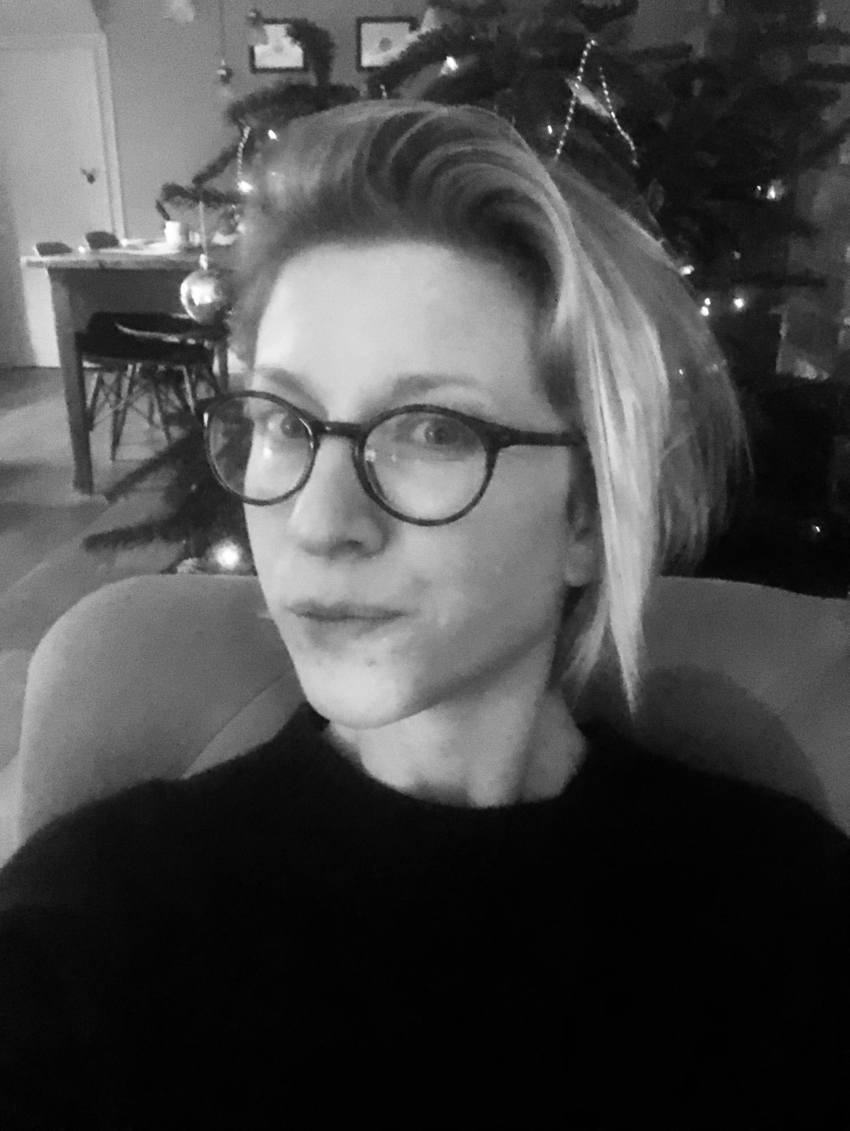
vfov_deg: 56.8
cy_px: 566
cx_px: 425
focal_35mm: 32
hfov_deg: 44.2
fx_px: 1047
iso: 1600
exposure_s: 1/15
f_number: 2.2
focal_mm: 2.87
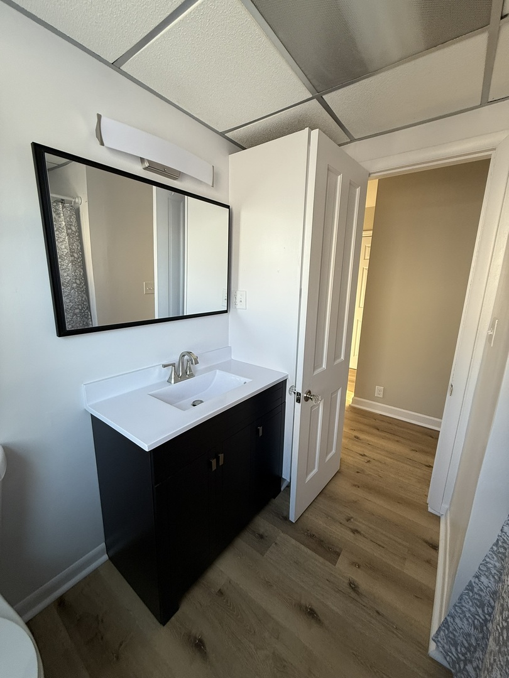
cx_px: 254
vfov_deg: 102.1
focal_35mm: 14
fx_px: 274
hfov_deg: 85.7
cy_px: 339
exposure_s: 1/99
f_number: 2.2
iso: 100
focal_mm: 2.22
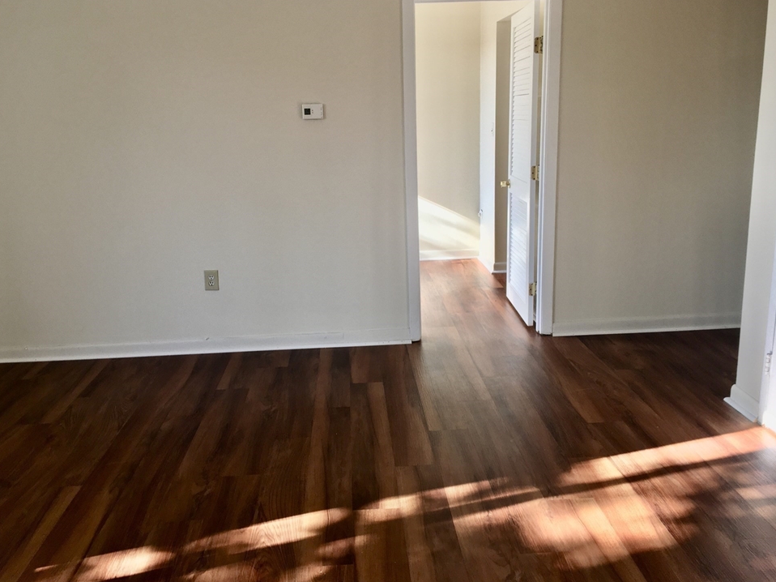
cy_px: 278
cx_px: 378
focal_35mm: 31
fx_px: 695
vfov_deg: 45.4
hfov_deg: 58.4
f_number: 2.2
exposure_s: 1/40
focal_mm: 4.15
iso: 25
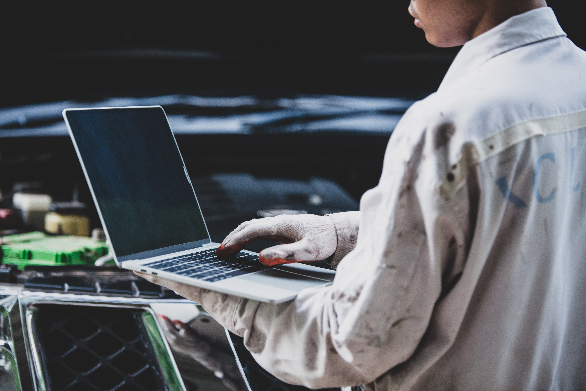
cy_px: 196
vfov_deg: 11.8
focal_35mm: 116
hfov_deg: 17.6
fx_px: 1889
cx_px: 293
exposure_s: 1/250
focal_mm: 116
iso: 320
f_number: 2.8
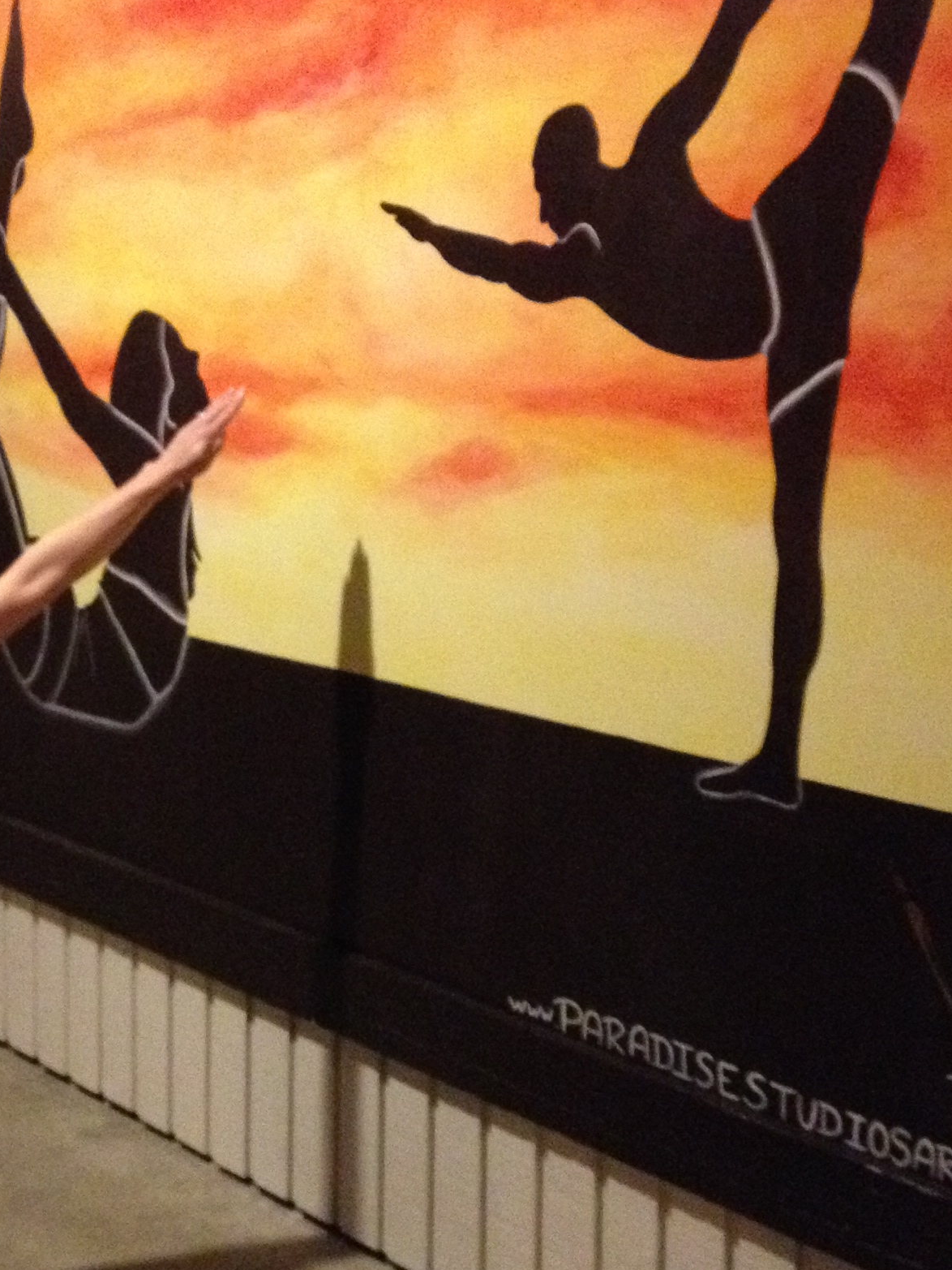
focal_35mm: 73
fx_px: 2676
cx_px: 158
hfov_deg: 19.9
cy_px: 612
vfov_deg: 26.7
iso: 640
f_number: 2.4
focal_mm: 4.28
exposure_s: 1/15
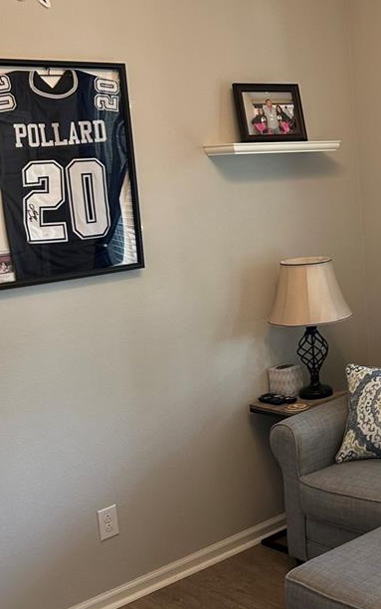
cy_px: 262
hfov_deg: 22.4
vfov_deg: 37.4
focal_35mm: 54
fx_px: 896
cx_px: 441
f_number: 1.5
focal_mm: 5.7
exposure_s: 1/60
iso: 80
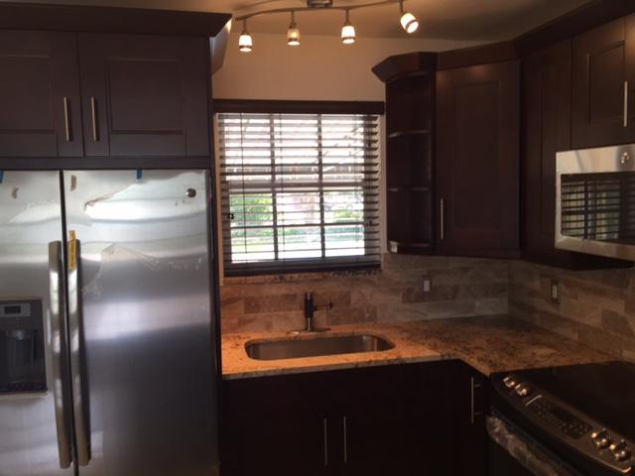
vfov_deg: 48.2
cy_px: 238
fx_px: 532
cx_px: 318
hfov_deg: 61.7
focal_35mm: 29
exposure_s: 1/60
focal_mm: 4.15
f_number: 2.2
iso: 40
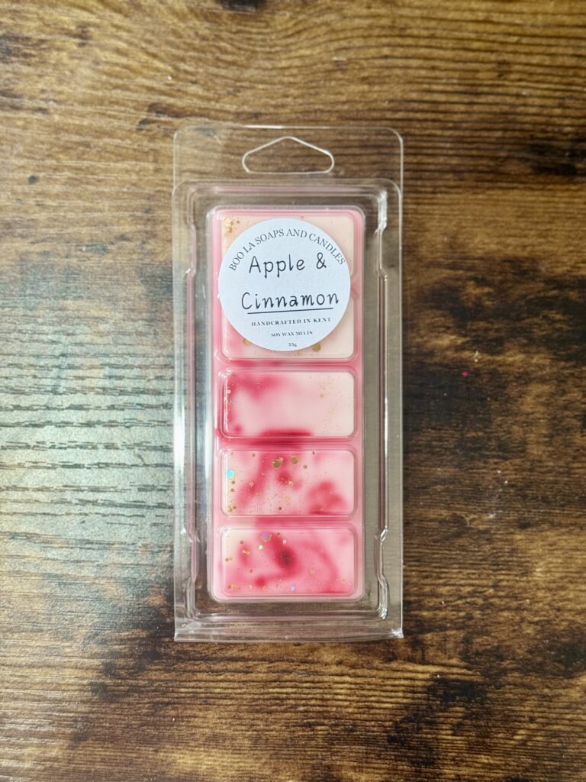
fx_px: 1083
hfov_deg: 30.3
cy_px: 391
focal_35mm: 48
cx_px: 293
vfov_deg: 39.7
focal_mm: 6.76
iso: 200
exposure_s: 1/60
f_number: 1.78
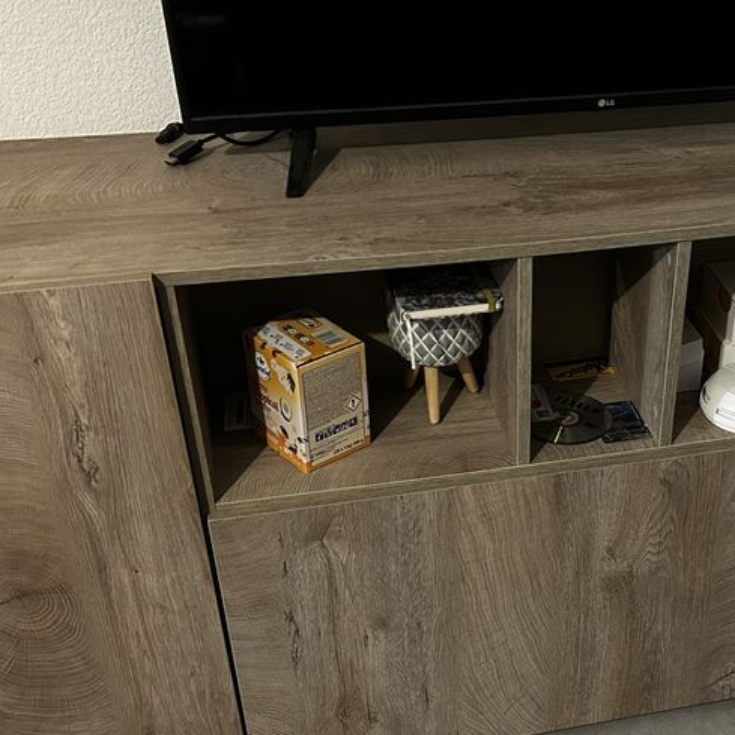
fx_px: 1129
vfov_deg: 35.9
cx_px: 538
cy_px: 454
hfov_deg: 35.4
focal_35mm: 47
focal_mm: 5.7
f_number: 1.5
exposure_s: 1/25
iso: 500
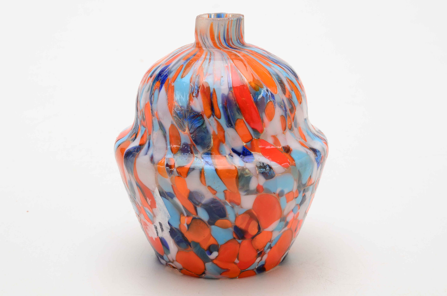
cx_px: 224
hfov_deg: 26.0
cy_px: 148
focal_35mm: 78
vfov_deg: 17.4
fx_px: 966
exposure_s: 1/160
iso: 100
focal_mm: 52
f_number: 25
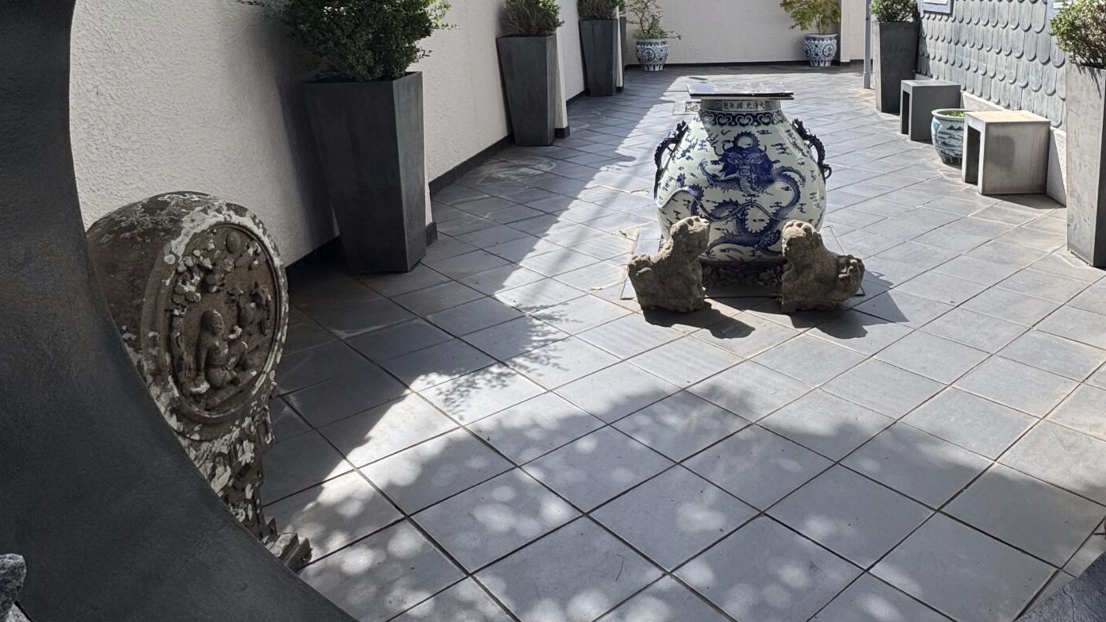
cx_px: 720
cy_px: 179
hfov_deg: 66.4
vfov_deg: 40.6
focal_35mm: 28
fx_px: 821
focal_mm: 2.22
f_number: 2.2
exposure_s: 1/1126
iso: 40
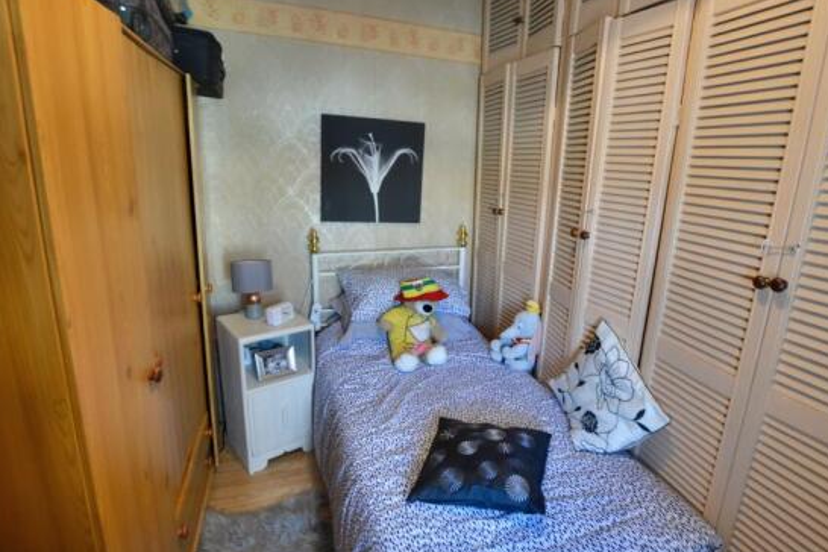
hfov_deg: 89.9
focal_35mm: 18
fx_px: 414
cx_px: 436
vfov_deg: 67.4
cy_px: 269
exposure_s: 1/50
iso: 800
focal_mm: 10
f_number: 3.5
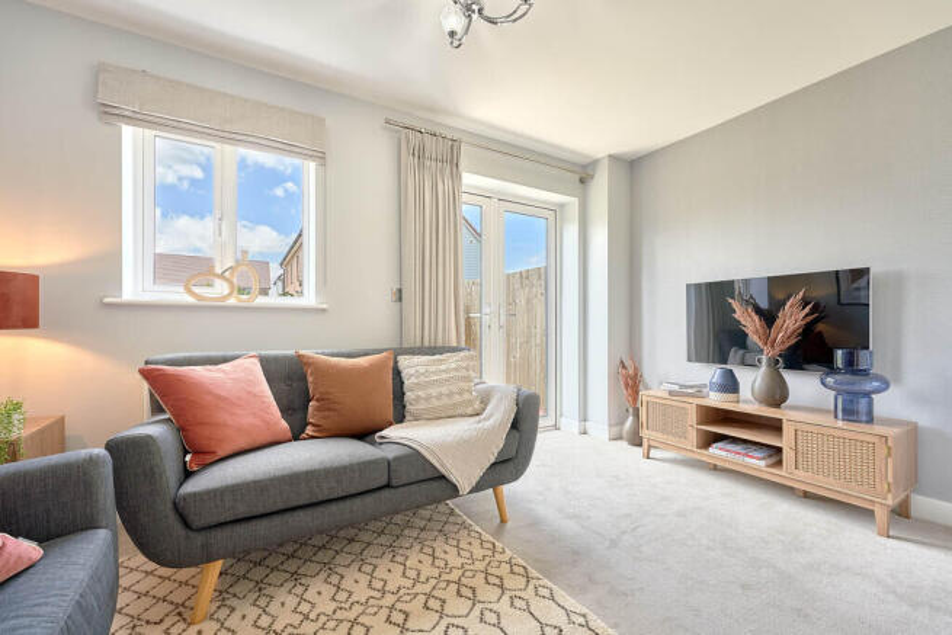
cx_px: 476
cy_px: 318
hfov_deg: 101.5
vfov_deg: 78.5
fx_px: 389
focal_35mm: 15
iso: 100
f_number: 7.1
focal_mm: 14.7
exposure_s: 1/20
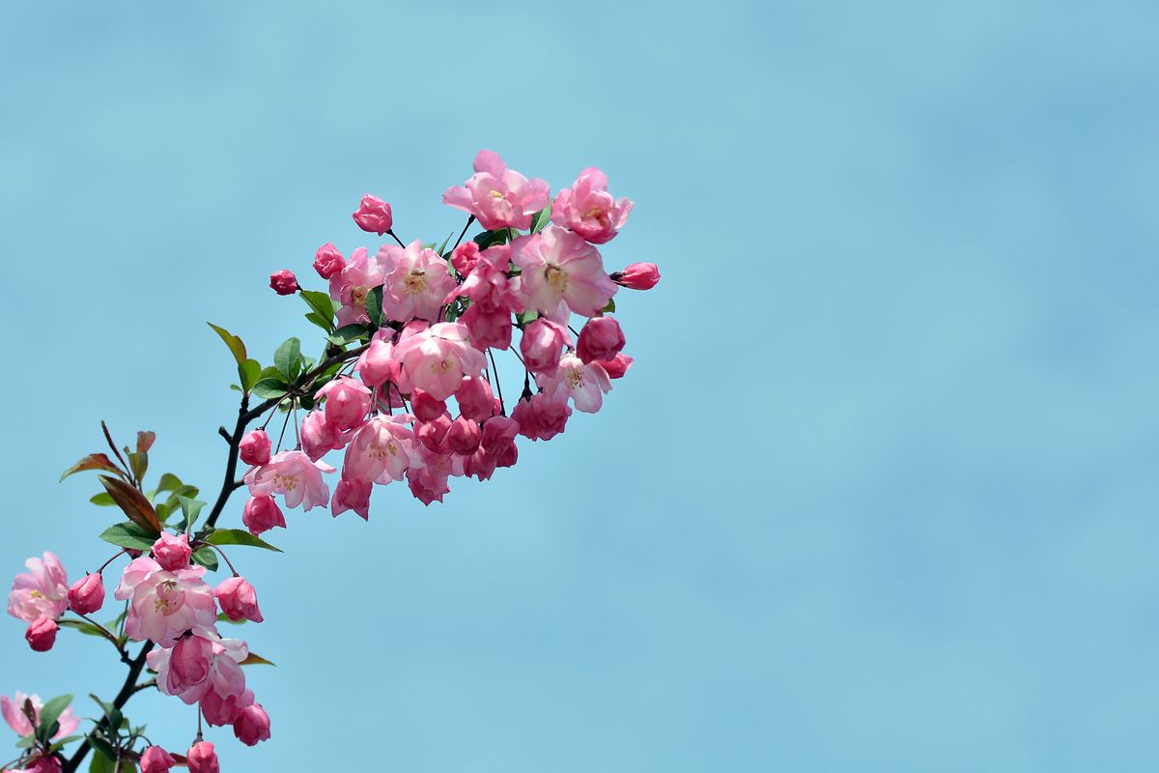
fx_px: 4346
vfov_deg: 10.2
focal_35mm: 135
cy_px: 386
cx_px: 580
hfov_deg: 15.2
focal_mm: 90
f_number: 8
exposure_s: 1/1000
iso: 200
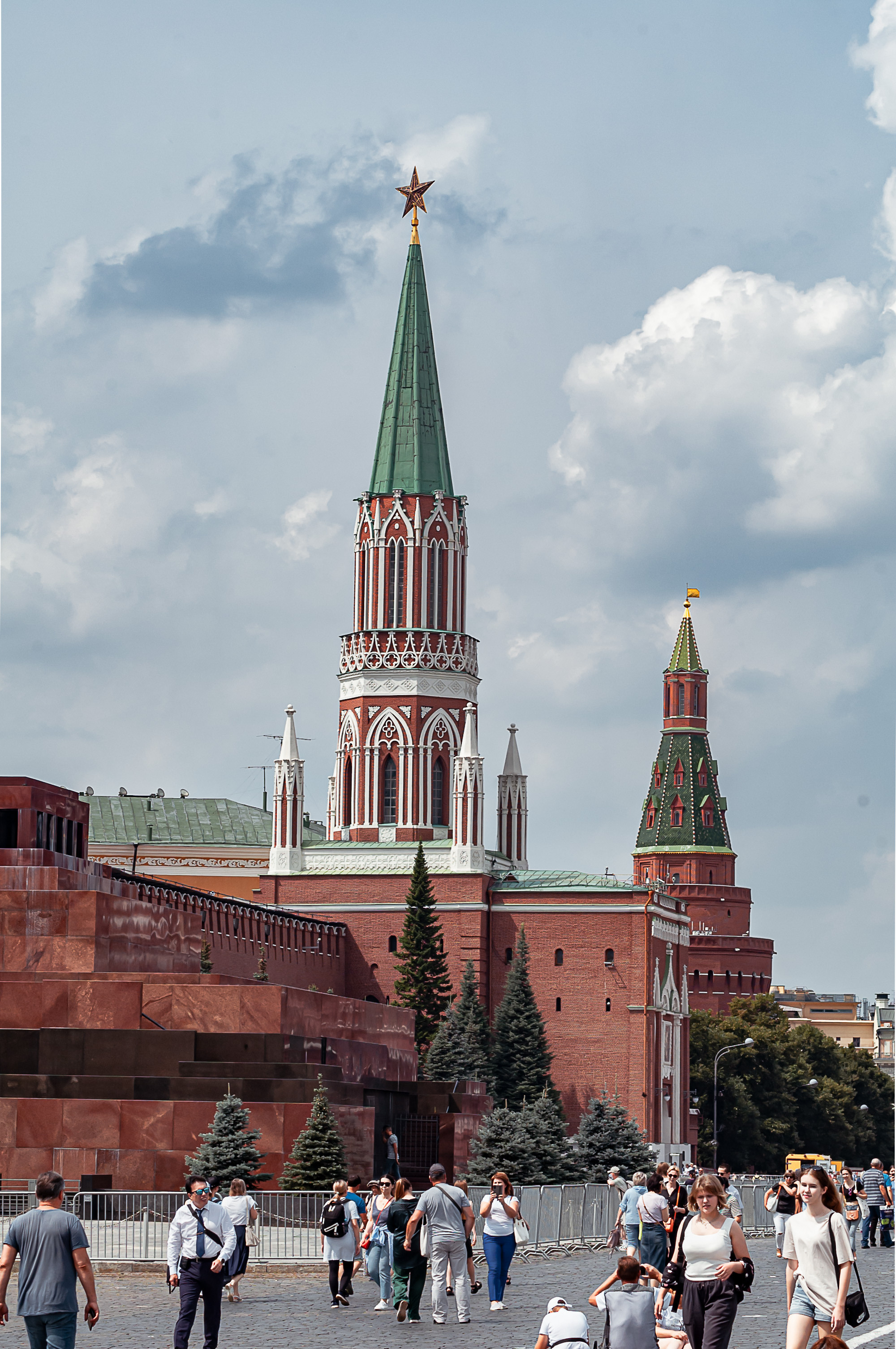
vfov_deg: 19.5
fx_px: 3927
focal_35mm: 105
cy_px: 674
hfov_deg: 13.0
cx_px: 448
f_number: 10
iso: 200
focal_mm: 70
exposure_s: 1/400
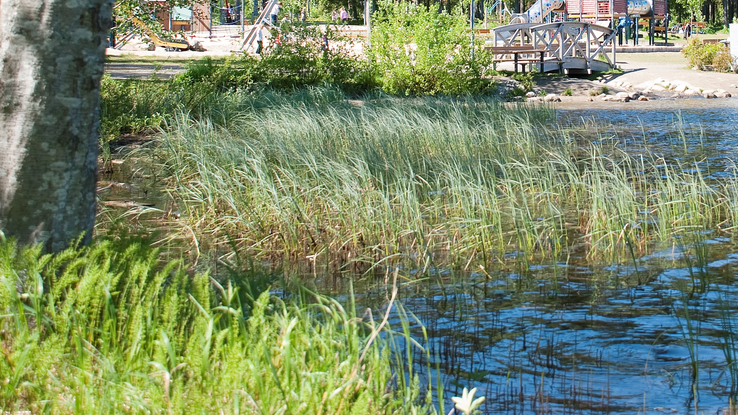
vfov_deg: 15.8
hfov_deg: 27.9
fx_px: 1468
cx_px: 538
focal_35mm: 75
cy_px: 3
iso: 100
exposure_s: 1/160
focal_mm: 28
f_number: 6.3
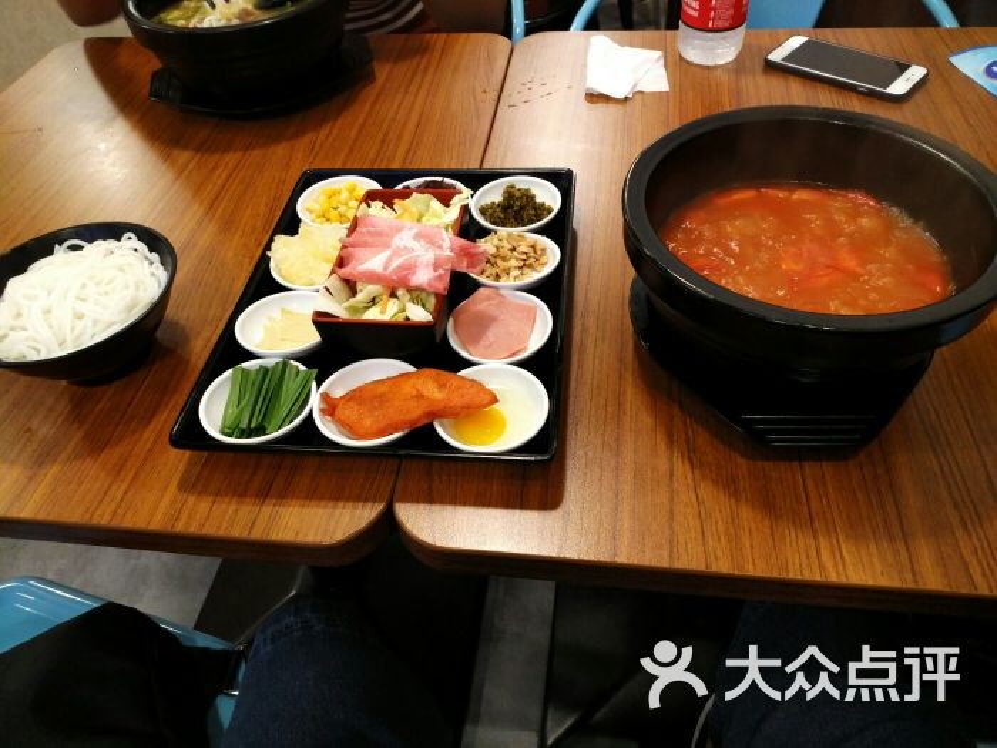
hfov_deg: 65.3
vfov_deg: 51.4
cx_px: 498
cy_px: 374
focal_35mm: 27
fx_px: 778
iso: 500
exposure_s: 1/20
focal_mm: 4.73
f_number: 2.2
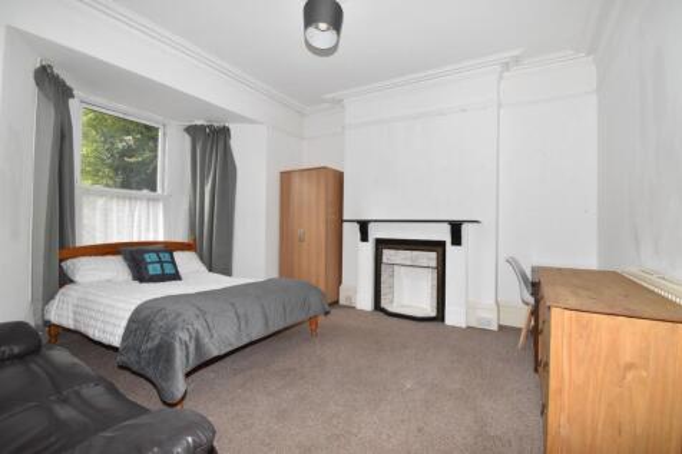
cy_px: 227
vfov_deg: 77.3
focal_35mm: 15
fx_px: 284
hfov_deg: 100.4
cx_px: 341
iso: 1250
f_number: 13
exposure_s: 1/60
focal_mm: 10
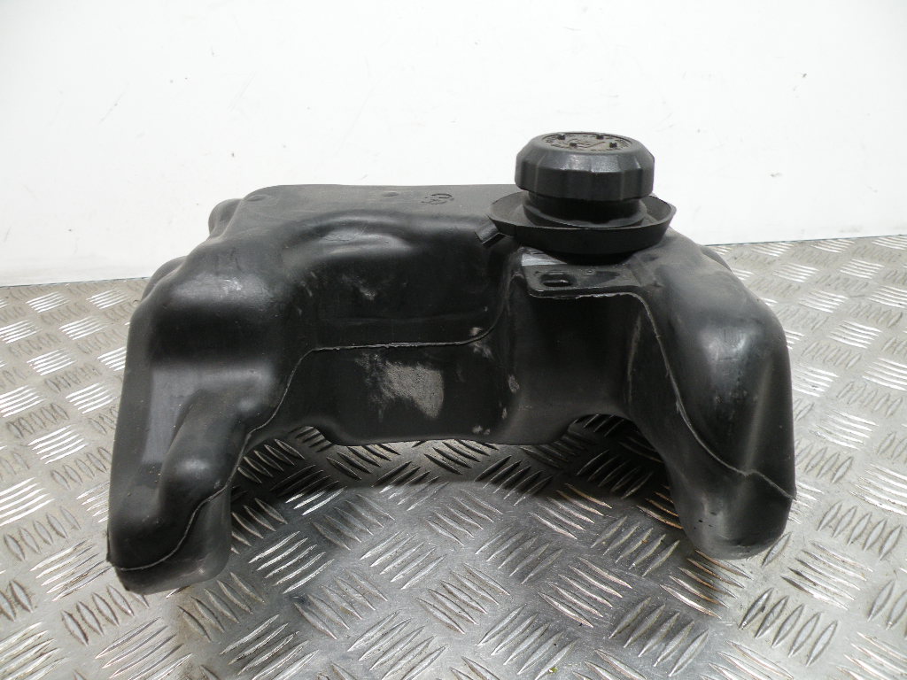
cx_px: 454
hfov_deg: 65.3
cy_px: 340
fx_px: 707
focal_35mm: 27
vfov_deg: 51.4
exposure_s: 1/92.1
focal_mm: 4.7
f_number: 2.8
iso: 146
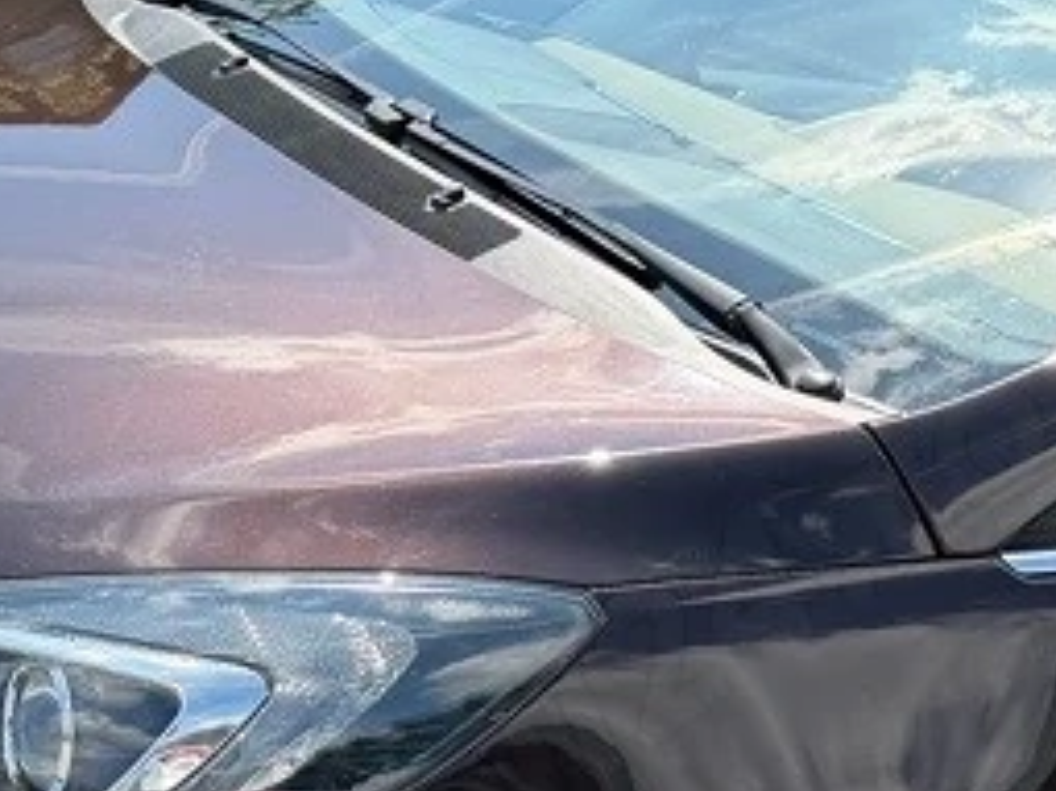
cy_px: 741
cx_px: 878
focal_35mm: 94
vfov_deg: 15.5
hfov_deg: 20.6
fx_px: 2866
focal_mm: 6.76
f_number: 1.78
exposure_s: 1/2370
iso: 100
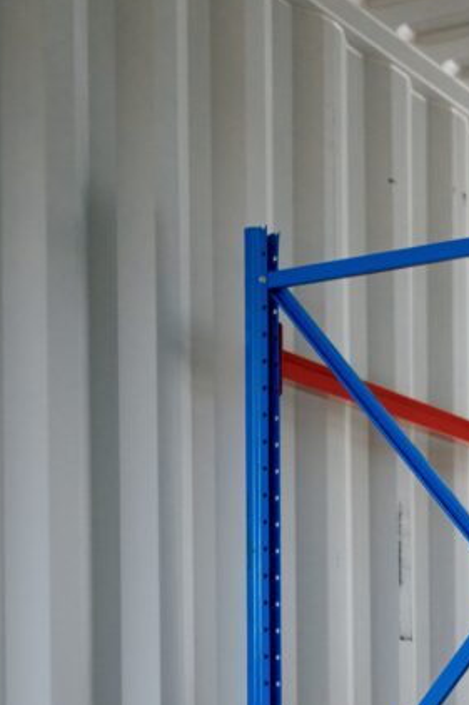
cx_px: 502
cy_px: 755
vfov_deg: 22.7
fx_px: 1662
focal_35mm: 85
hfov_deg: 15.7
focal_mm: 35
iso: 500
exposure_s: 1/1600
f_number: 1.6
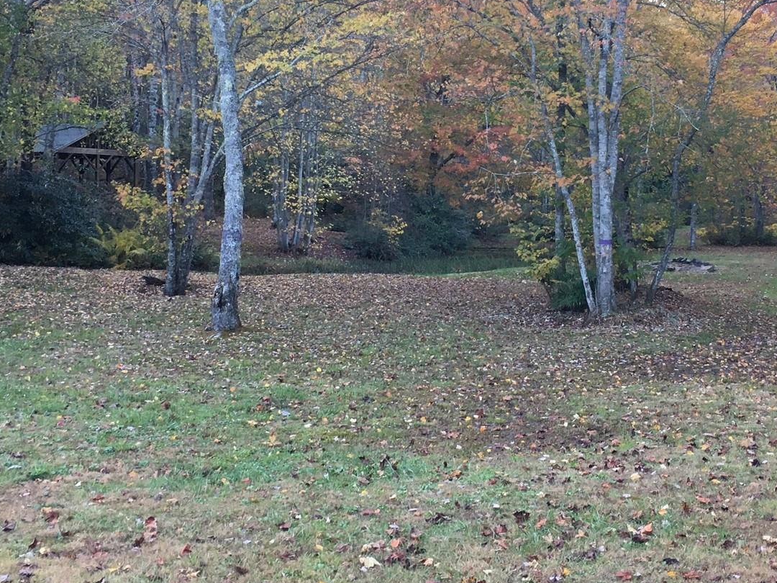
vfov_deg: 26.4
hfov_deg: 34.9
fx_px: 1235
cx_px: 449
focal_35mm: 55
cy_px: 198
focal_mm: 4.15
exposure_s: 1/30
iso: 32
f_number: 2.2
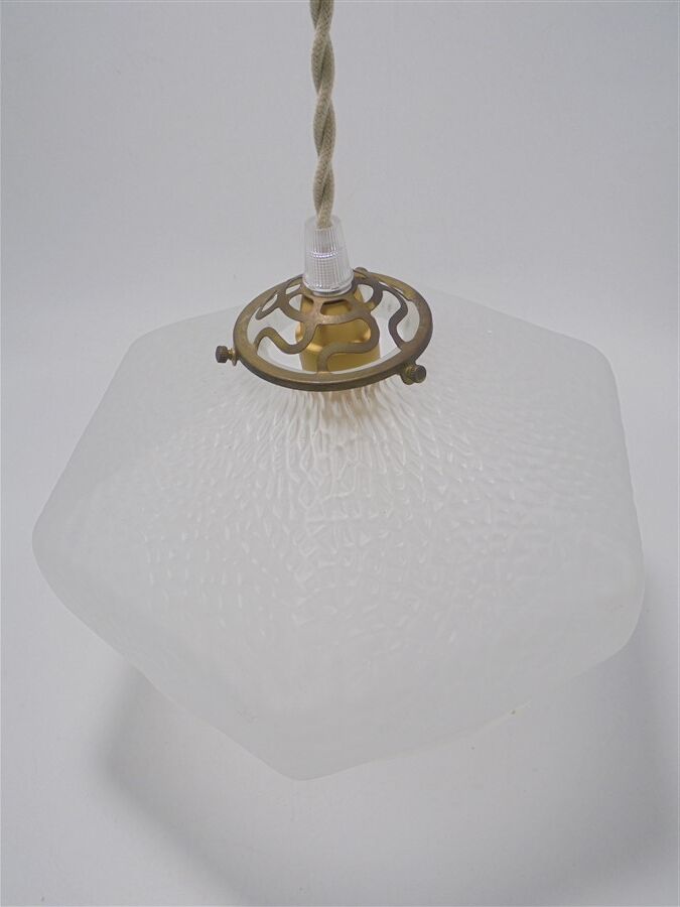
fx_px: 760
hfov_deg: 48.2
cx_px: 340
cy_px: 454
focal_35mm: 29
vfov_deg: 61.7
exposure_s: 1/80
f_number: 3.7
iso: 100
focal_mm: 5.3
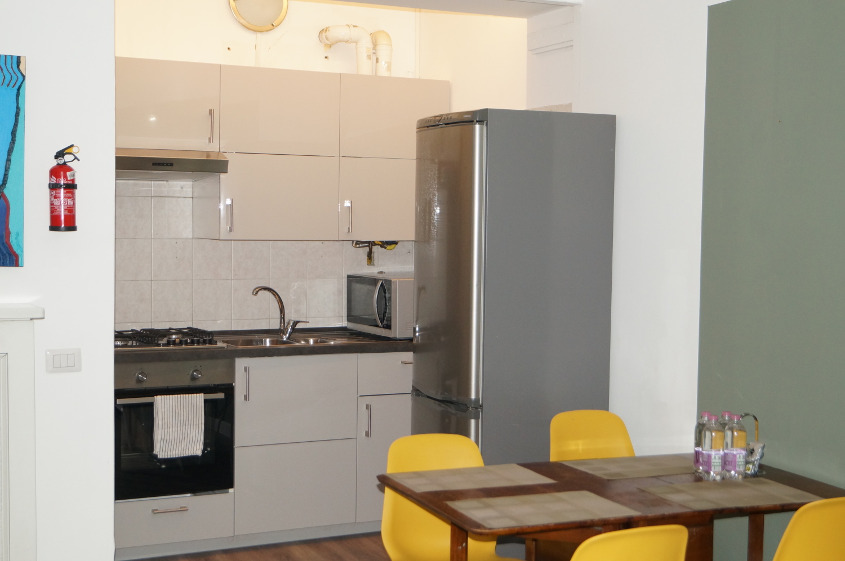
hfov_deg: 37.9
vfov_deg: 25.7
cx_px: 422
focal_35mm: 52
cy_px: 280
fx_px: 1231
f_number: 5
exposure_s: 1/100
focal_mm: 35
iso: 800
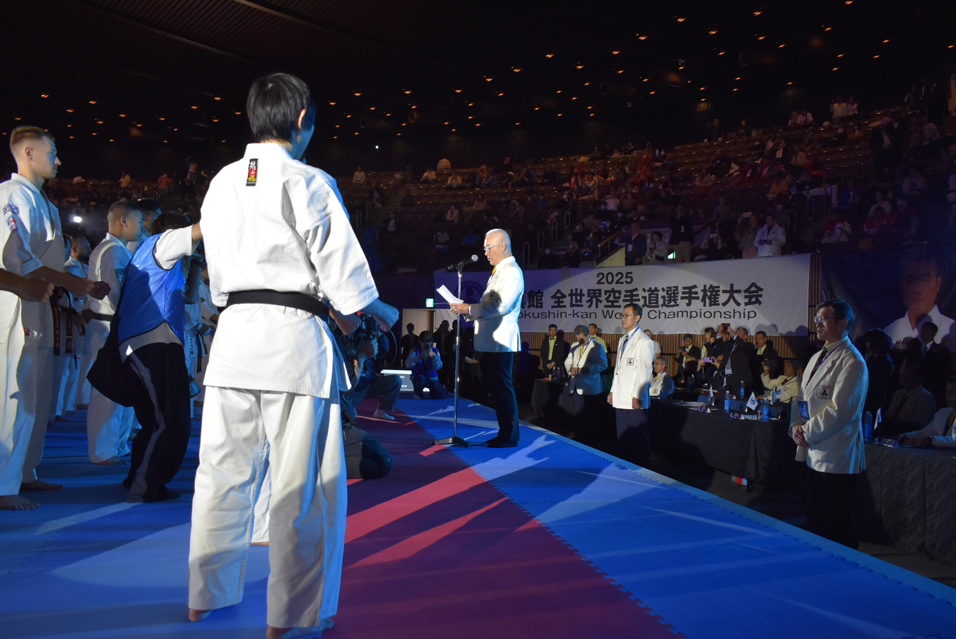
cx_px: 478
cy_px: 320
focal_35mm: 30
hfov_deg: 61.9
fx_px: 797
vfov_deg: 43.7
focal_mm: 20
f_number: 3.8
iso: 720
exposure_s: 1/250
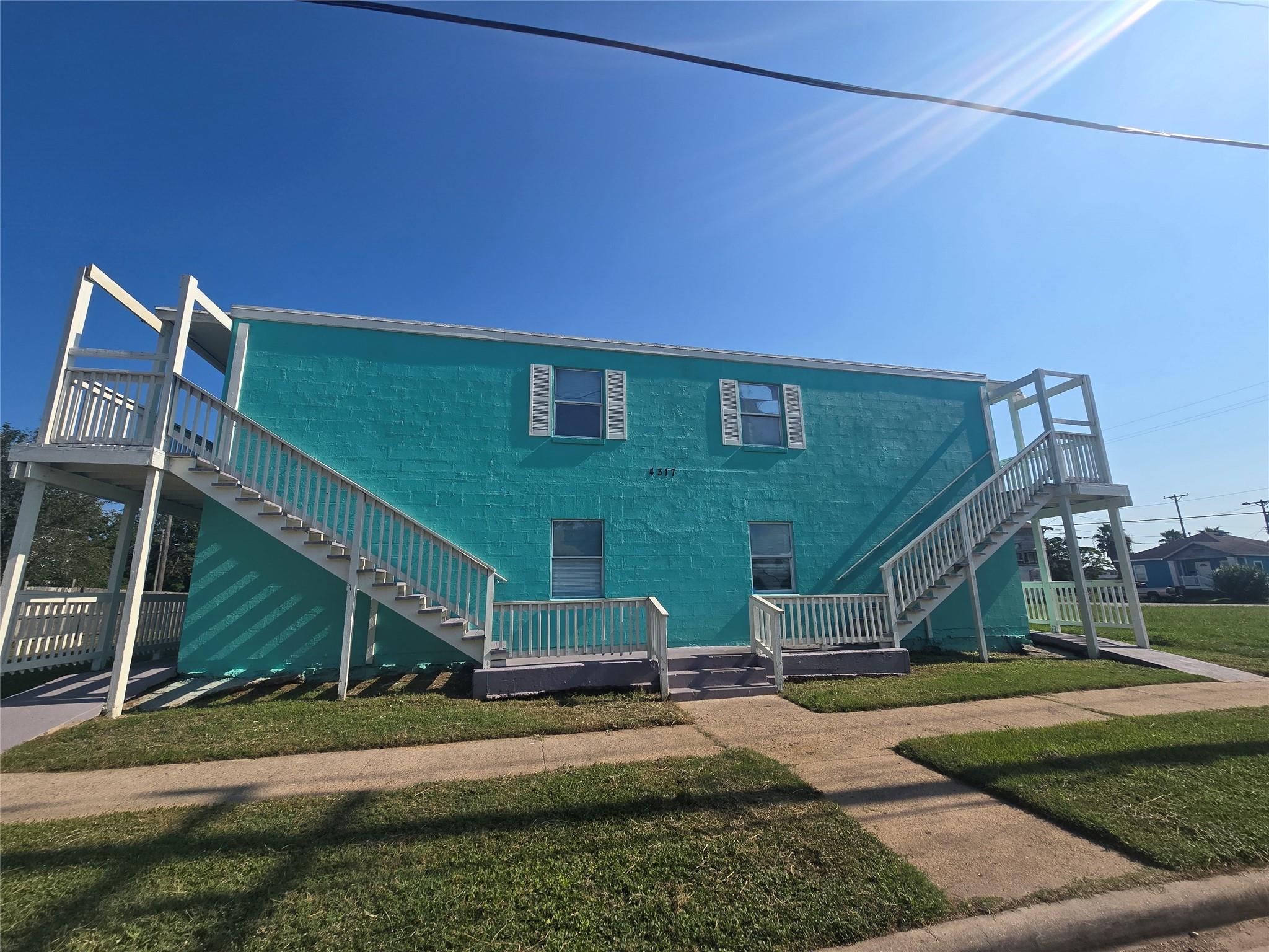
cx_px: 634
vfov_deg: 89.9
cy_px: 476
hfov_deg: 106.2
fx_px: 477
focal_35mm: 13
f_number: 2.2
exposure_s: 1/3667
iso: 50
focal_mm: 2.2
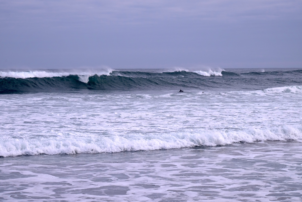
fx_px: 1007
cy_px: 101
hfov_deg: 17.1
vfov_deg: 11.4
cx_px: 151
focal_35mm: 120
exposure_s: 1/500
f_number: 10
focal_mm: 80
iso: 250
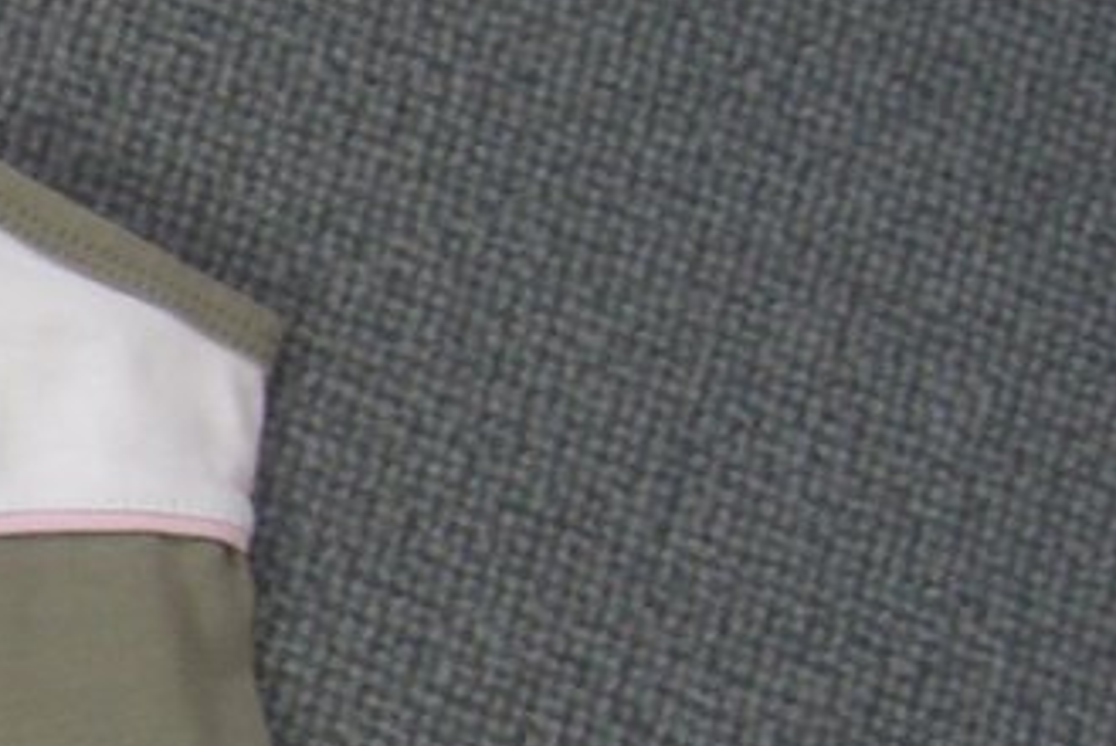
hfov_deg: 11.8
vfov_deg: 8.5
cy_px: 973
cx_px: -958
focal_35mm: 160
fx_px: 4964
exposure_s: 1/15
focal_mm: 7.9
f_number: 2.8
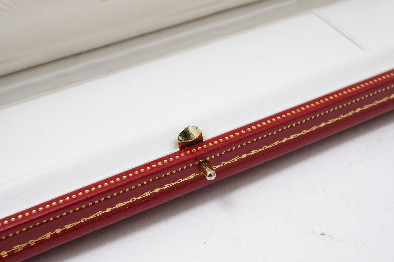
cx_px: 197
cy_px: 131
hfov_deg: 43.6
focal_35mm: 45
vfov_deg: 29.9
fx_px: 492
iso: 500
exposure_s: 1/125
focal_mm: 30
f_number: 18
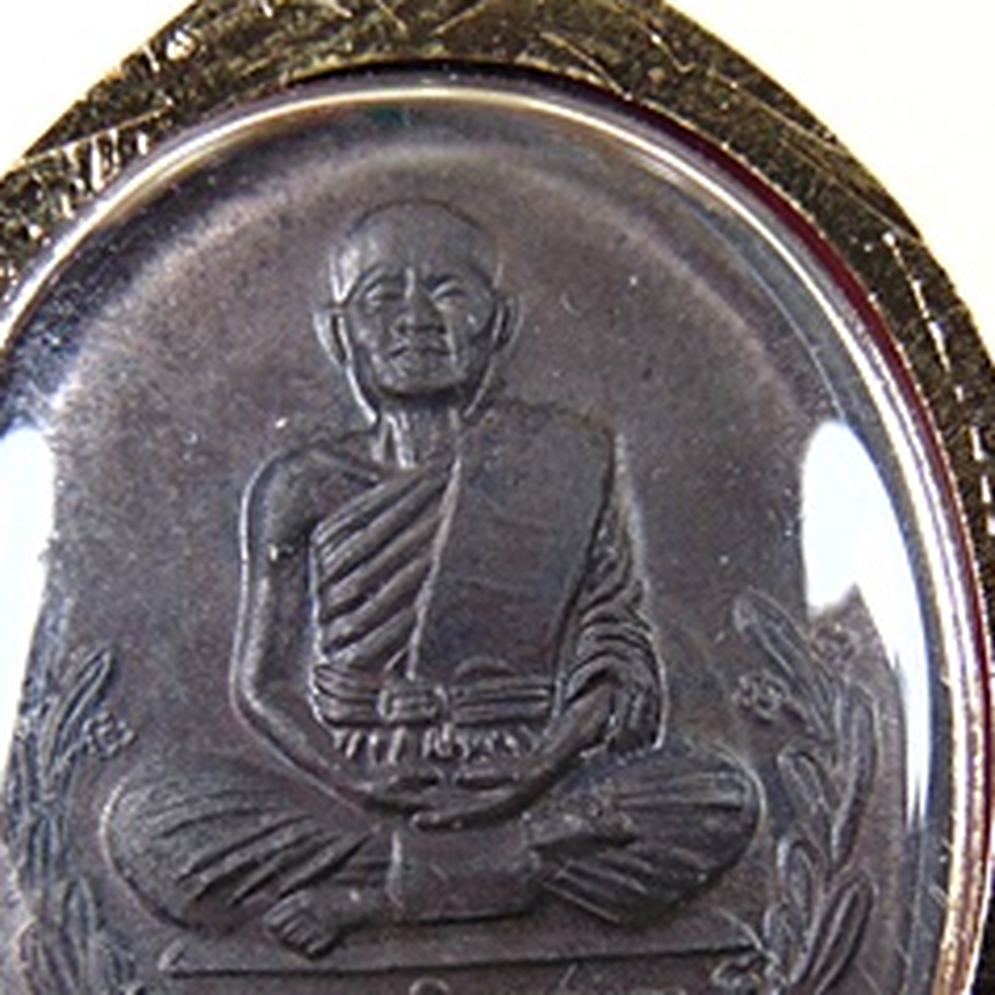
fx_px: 1886
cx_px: 439
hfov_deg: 29.5
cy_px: 732
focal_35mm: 58
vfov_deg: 29.1
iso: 100
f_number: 3.3
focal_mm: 6.9
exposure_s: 1/30
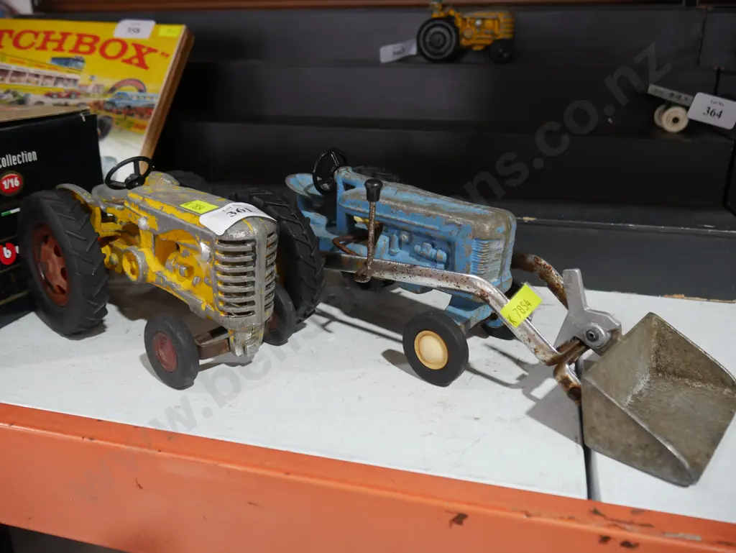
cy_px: 276
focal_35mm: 28
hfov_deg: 63.4
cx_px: 368
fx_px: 596
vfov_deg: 49.8
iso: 640
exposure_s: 1/60
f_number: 4
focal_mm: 14
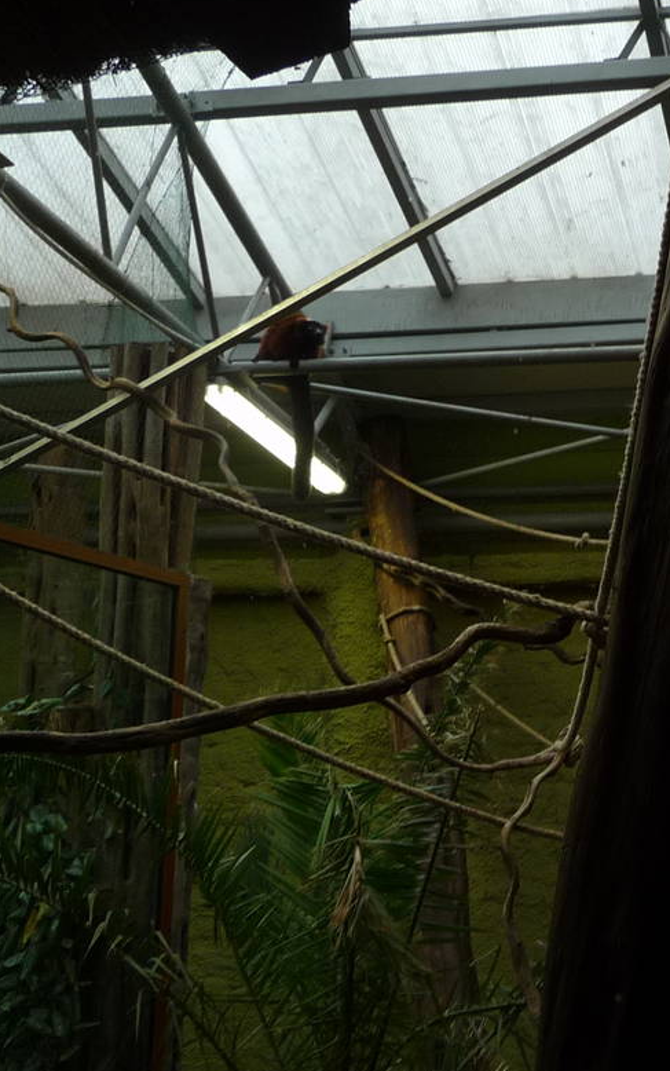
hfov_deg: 20.7
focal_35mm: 61
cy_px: 596
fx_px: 1780
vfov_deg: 33.4
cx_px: 655
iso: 100
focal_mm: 4.7
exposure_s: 1/30
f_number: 3.3
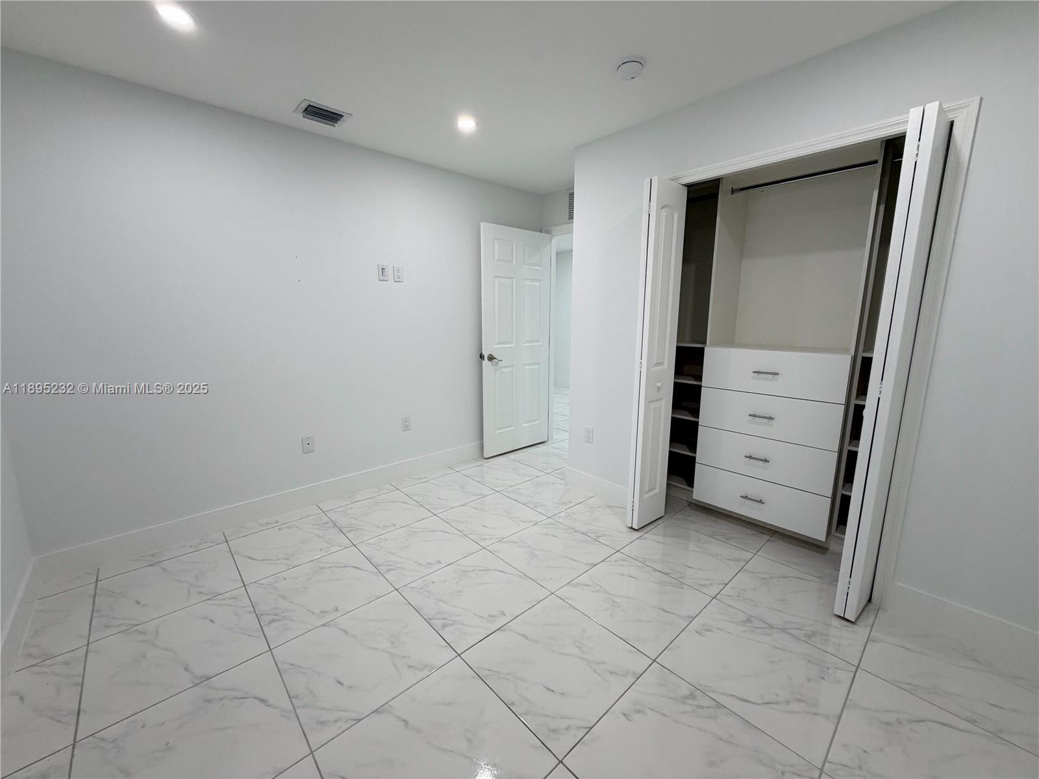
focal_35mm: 14
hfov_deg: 102.1
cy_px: 390
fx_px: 420
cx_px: 520
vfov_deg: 85.7
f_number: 2.2
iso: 160
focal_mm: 2.22
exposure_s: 1/120
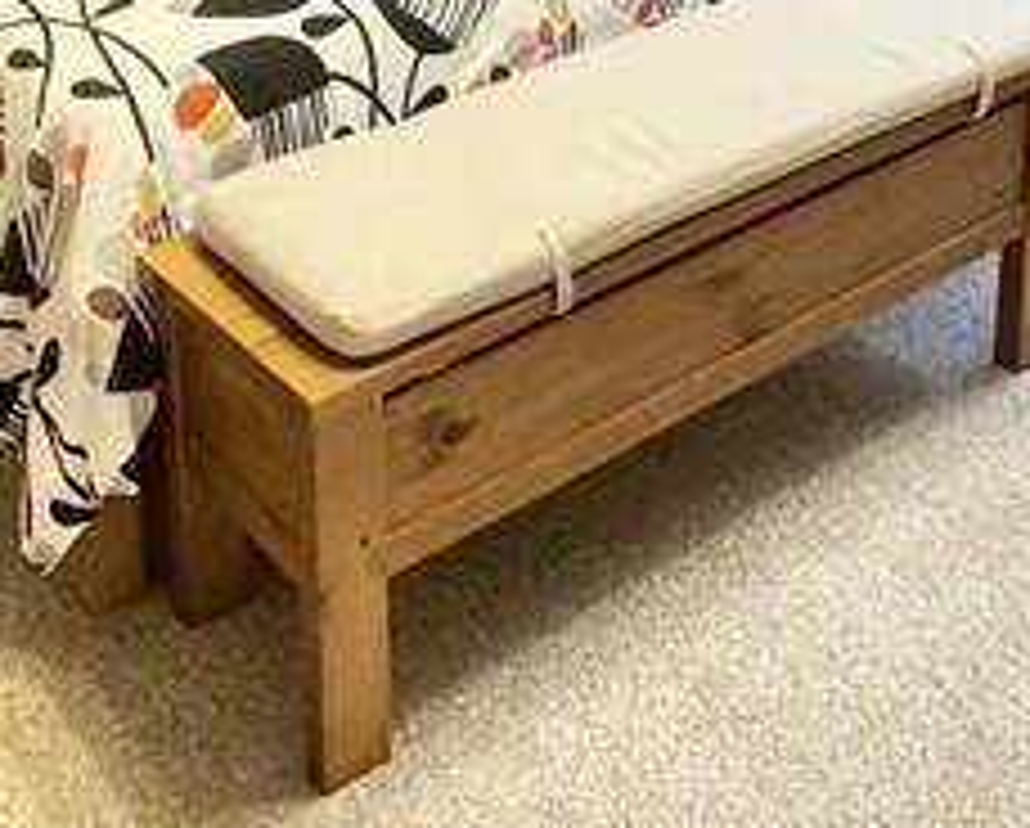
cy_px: -324
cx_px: 427
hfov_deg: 30.8
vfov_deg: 21.9
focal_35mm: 61
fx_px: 1863
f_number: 2.2
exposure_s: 1/50
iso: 400
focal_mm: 2.22
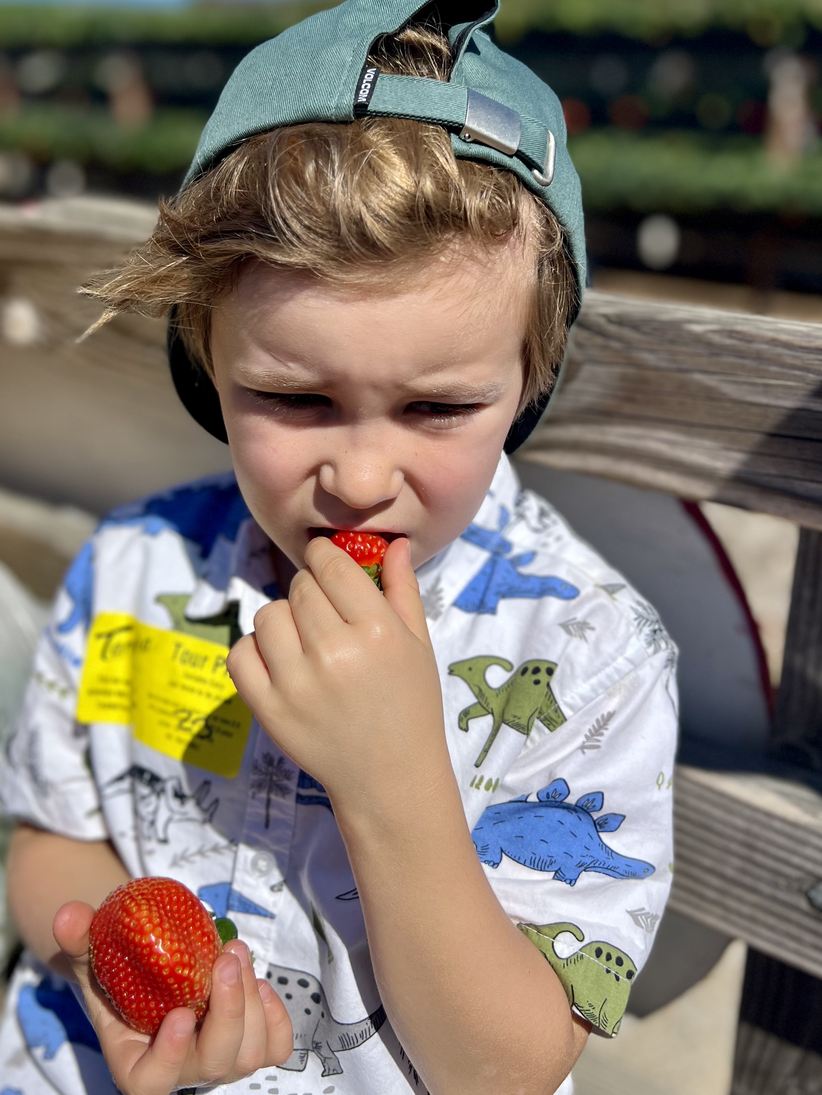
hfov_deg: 46.7
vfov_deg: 59.8
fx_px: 950
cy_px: 490
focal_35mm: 30
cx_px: 354
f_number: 1.5
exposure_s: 1/6579
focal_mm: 5.7
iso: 50
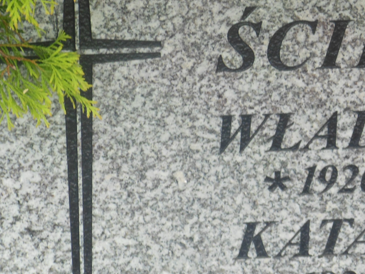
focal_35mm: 245
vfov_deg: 6.1
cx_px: 322
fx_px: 2583
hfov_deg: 8.1
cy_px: 129
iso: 125
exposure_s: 1/160
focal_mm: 22.6
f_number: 5
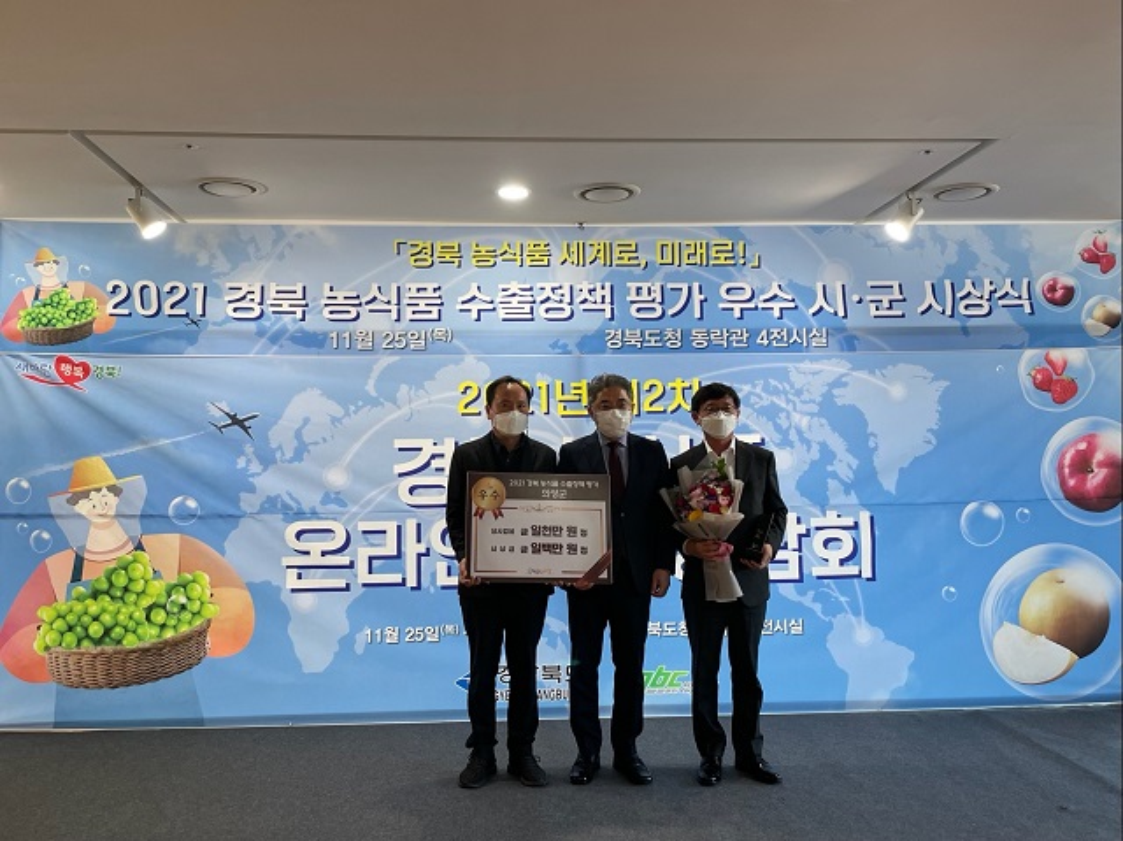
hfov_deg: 67.3
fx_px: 843
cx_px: 562
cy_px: 420
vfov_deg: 53.0
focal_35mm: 26
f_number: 1.6
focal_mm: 4.2
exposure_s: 1/120
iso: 125
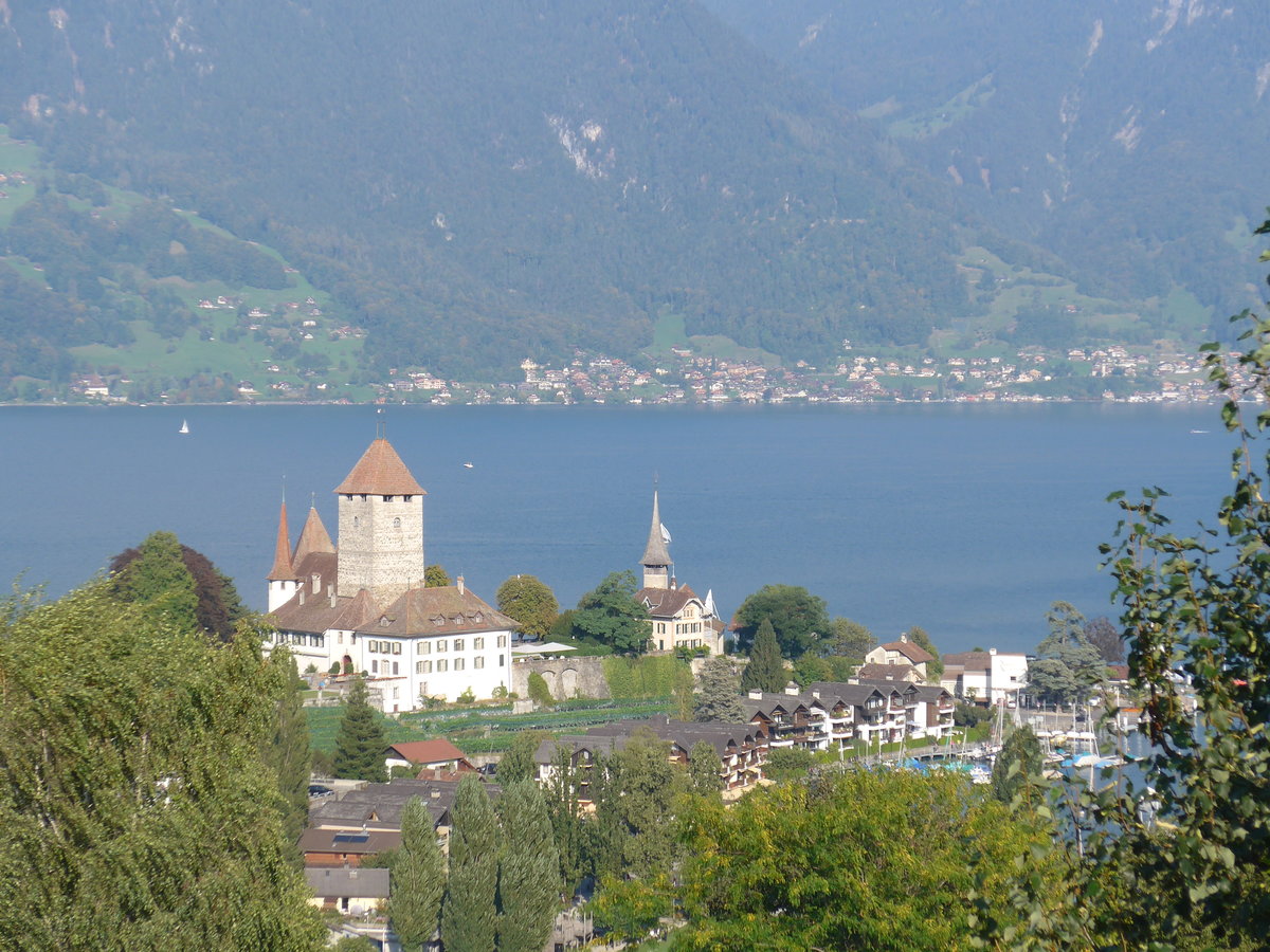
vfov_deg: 14.4
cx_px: 635
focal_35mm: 103
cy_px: 476
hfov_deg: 19.1
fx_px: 3779
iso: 80
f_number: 4.8
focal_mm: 20.4
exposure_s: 1/400
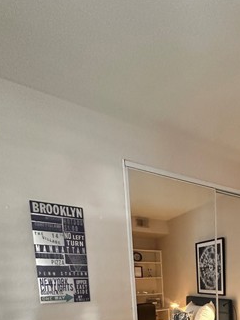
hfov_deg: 43.4
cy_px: 315
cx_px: 234
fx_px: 259
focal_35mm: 28
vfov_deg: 51.7
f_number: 2.2
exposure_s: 1/60
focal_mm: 2.22
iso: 800
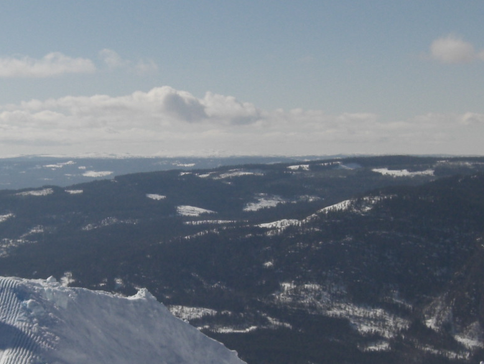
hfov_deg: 19.6
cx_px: 173
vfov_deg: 14.8
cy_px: 196
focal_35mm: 100
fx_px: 1399
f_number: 8
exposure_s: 1/640
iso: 80
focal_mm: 7.9
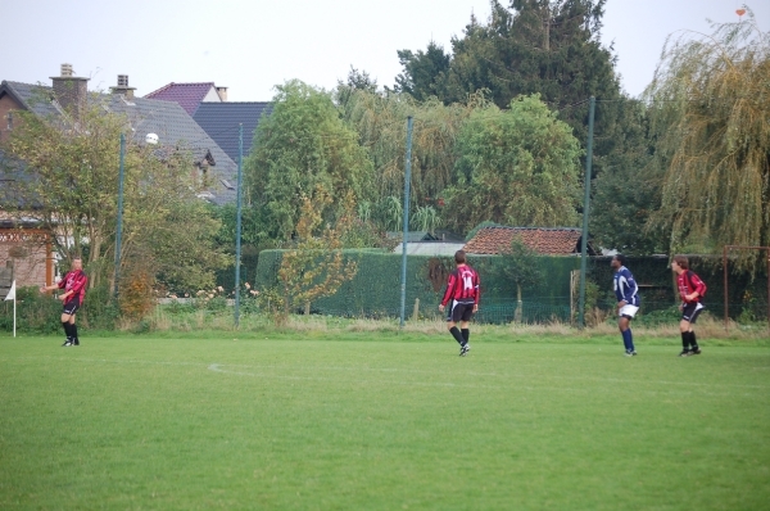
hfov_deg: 16.1
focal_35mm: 128
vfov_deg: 10.7
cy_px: 256
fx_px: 2723
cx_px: 385
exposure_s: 1/500
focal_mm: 85
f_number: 4.8
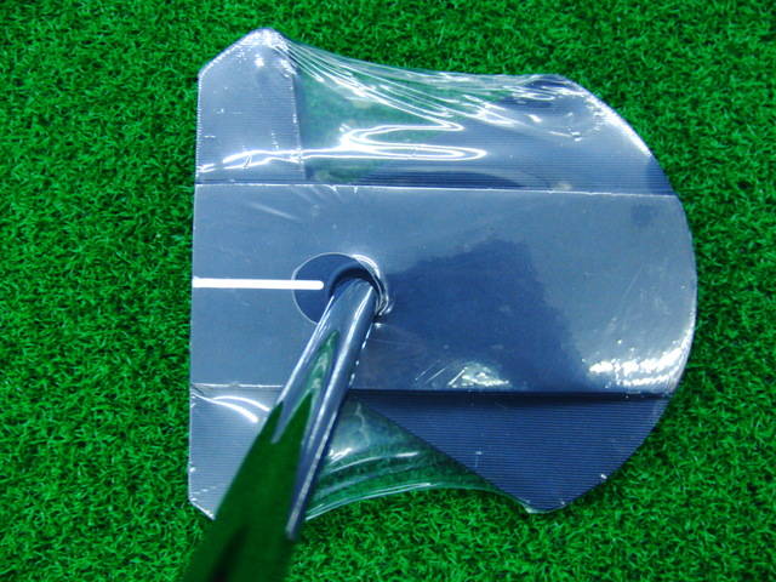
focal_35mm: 37
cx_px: 388
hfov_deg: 50.1
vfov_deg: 38.7
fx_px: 829
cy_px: 291
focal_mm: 6.42
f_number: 3.6
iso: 400
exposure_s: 1/40
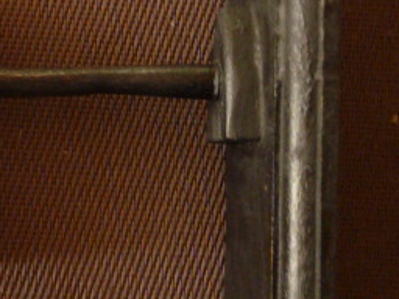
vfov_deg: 21.0
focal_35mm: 70
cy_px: 115
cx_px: -33
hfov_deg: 25.8
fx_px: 807
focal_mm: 4.7
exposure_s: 1/13
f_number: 3.3
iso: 400
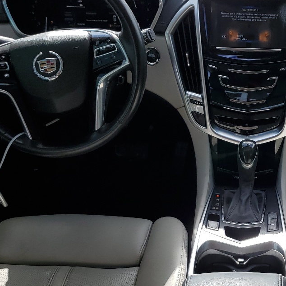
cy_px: 205
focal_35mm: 58
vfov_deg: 29.2
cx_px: 249
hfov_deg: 28.6
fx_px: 542
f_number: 1.5
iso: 50
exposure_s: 1/1250
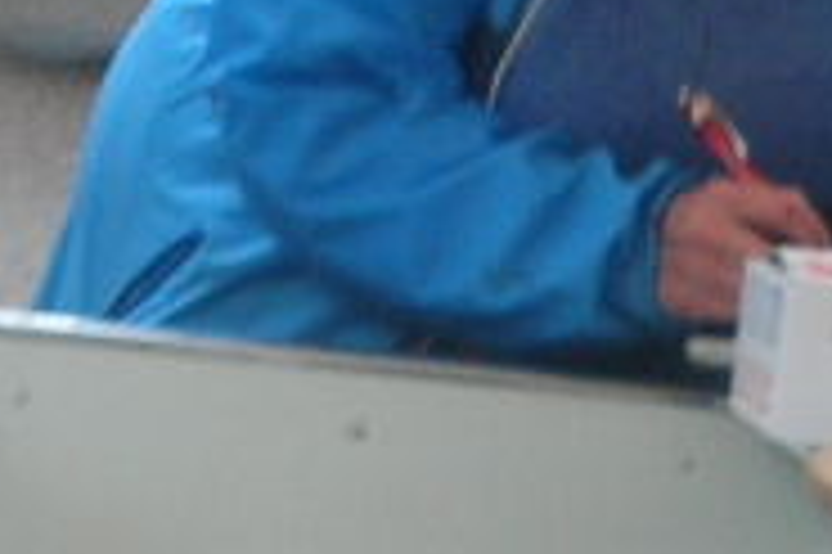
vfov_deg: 6.8
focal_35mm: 202
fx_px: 4664
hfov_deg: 10.2
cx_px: 571
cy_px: 518
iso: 50
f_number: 2.8
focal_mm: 5.8
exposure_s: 1/40
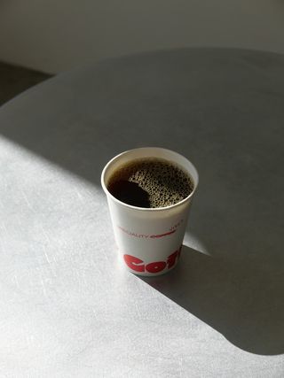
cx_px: 142
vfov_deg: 27.0
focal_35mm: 72
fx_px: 788
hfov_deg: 20.4
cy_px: 189
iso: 200
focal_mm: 32.6
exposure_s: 1/800
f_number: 5.6
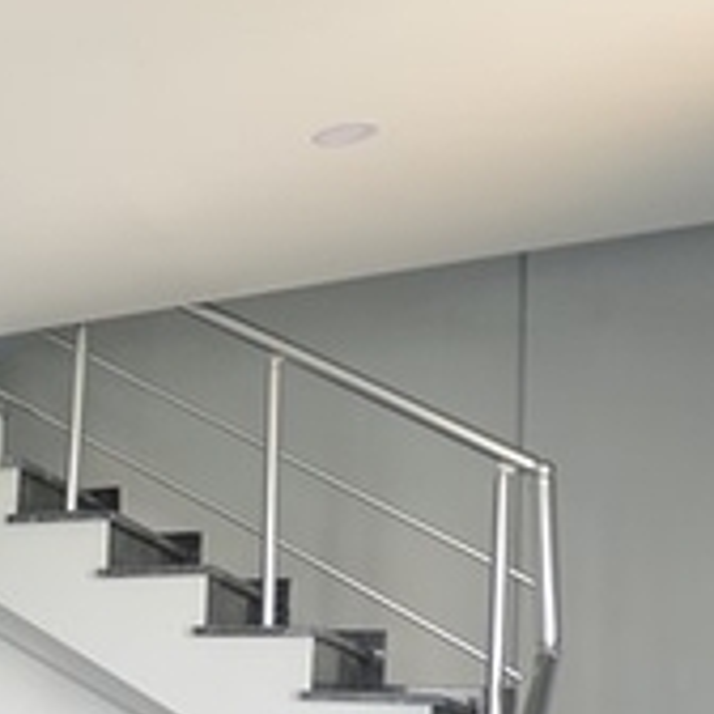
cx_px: -559
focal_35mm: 55
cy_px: 650
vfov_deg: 29.7
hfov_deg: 21.2
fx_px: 1283
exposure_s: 1/60
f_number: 4
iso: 360
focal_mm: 10
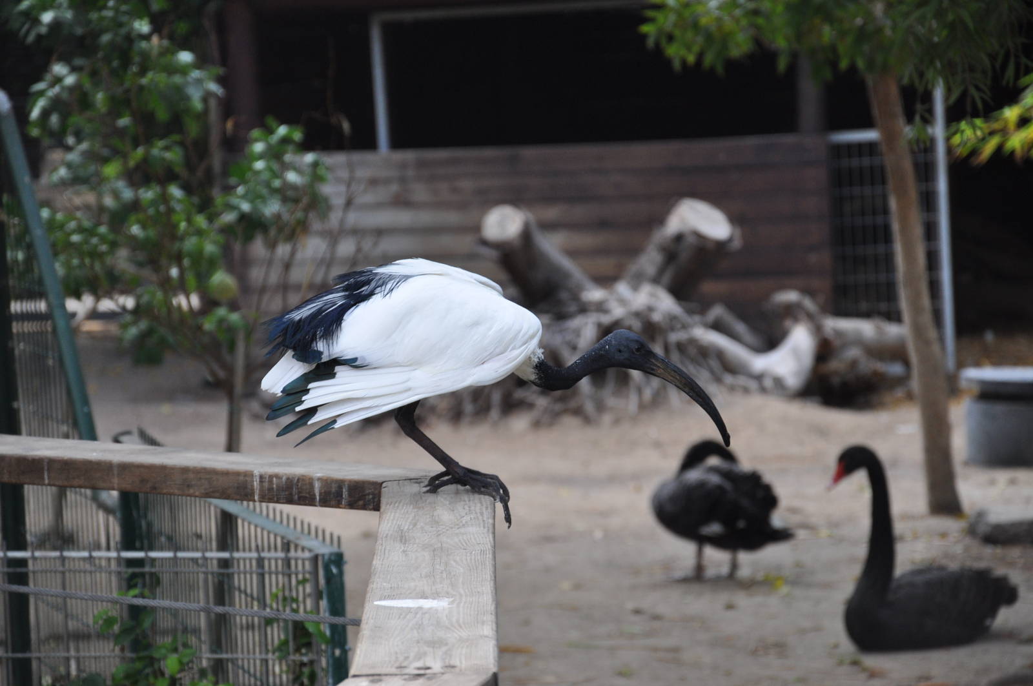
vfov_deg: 8.7
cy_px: 343
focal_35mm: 158
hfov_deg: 13.1
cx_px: 516
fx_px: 4514
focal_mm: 105
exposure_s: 1/250
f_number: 5.6
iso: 560
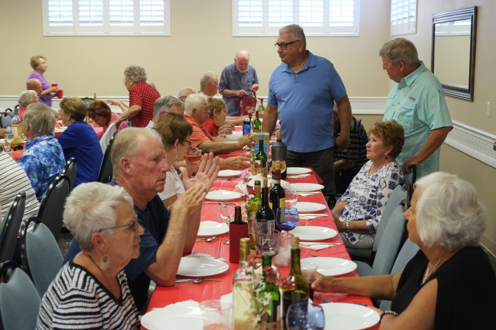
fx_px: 744
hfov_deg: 36.9
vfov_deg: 25.1
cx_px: 248
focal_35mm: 54
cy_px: 165
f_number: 3.6
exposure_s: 1/45
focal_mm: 35.8
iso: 800
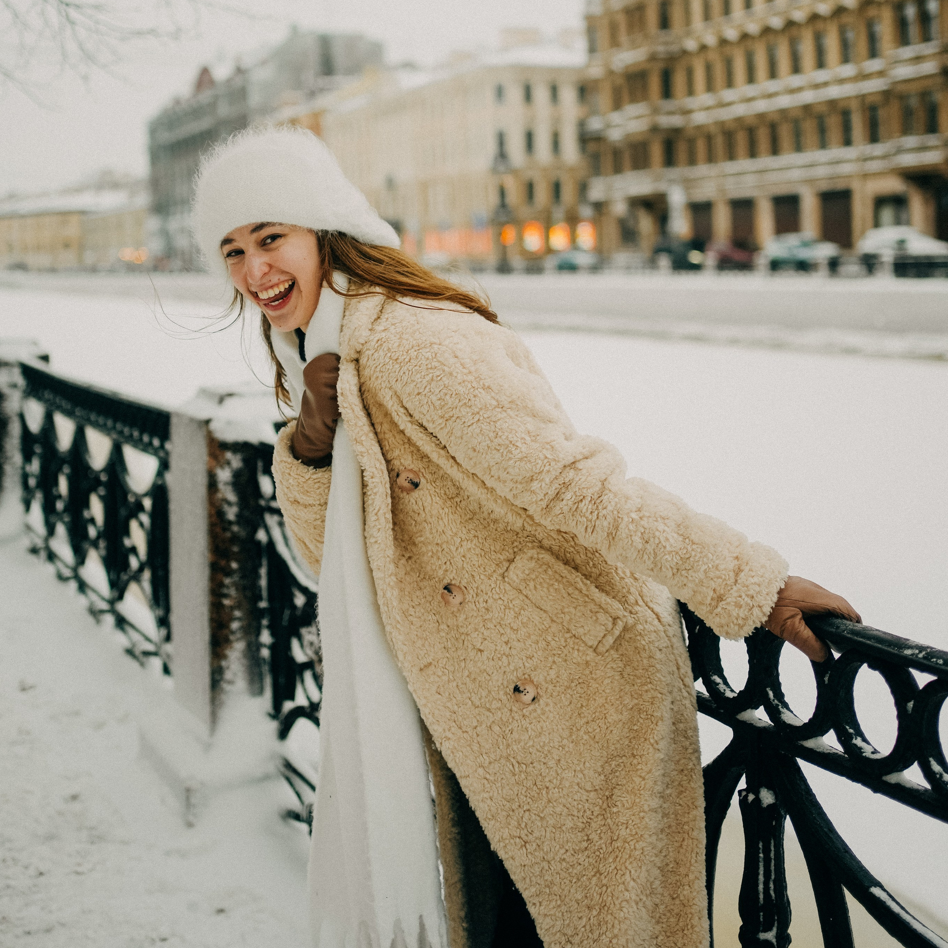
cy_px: 301
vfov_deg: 37.1
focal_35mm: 45
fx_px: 1394
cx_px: 471
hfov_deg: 37.6
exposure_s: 1/500
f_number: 2
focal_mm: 35
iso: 250
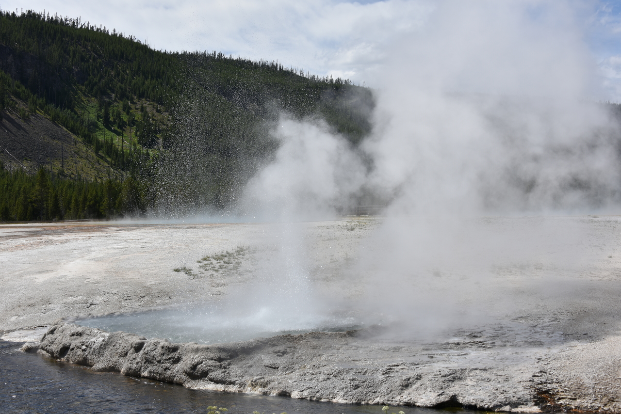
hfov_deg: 39.6
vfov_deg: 27.0
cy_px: 207
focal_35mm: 50
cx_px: 310
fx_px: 863
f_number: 9
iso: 100
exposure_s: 1/320
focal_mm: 50
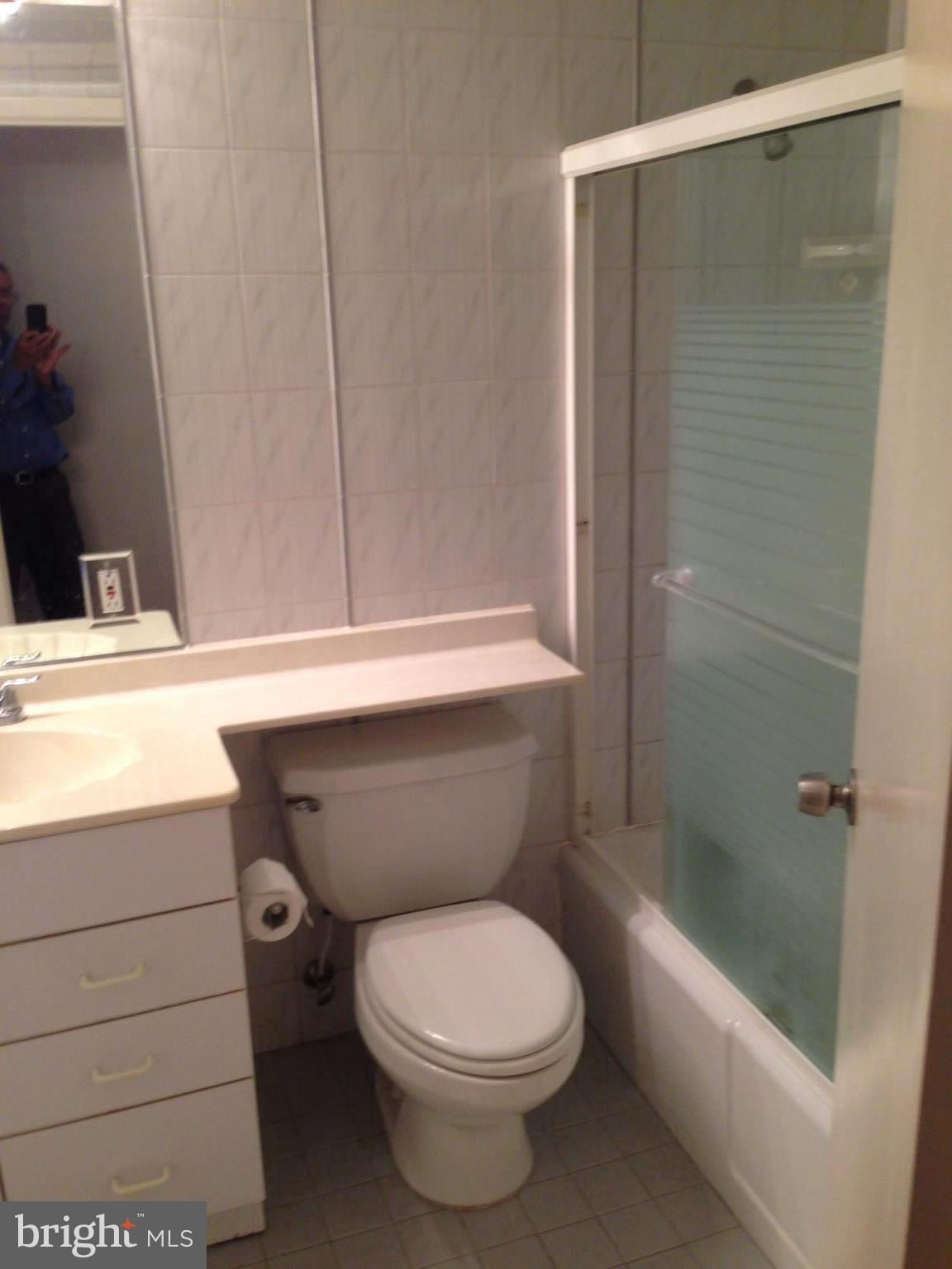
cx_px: 476
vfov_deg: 55.4
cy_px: 634
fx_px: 1210
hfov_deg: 42.9
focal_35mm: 33
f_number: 2.4
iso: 80
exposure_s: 1/20
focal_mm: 4.12
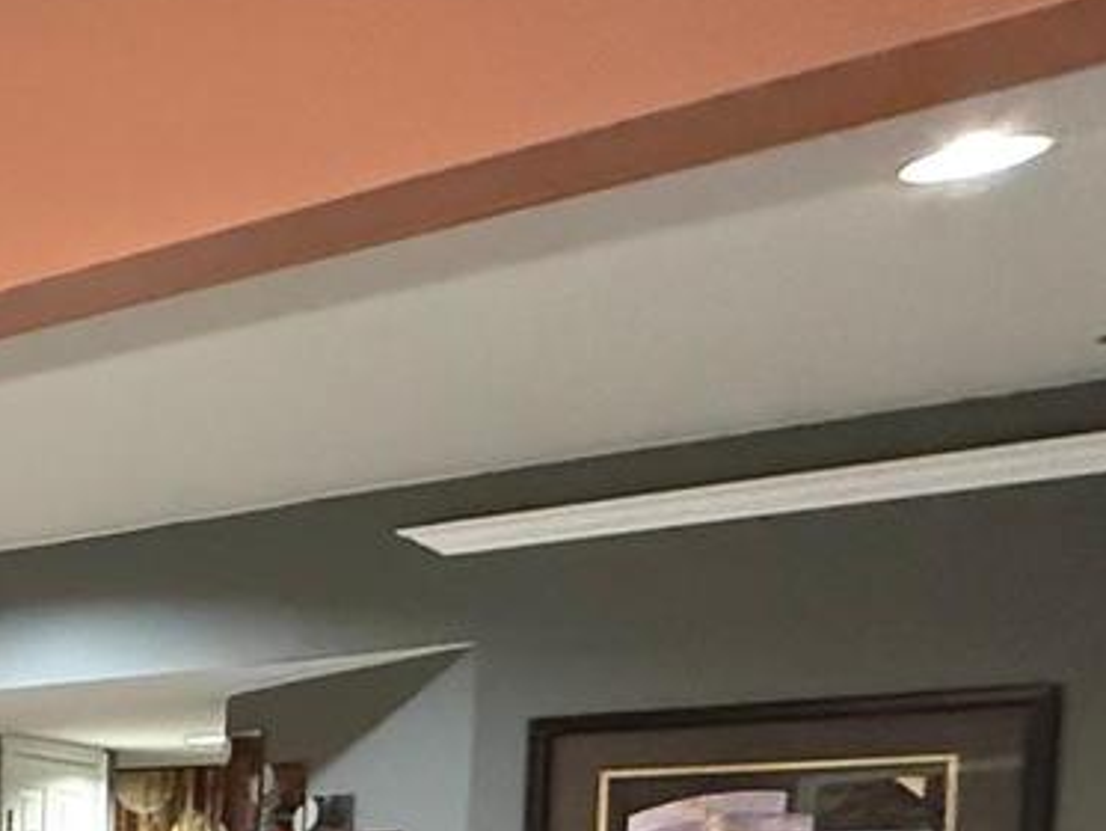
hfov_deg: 21.7
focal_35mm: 54
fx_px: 1726
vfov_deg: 24.6
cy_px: 988
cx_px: -907
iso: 800
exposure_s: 1/60
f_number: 2.2
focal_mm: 2.22
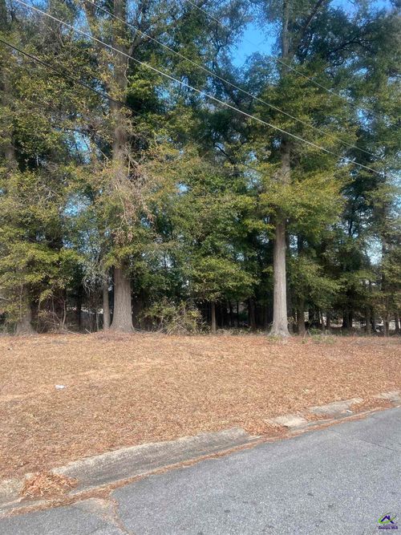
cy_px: 268
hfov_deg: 53.0
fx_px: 402
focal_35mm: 26
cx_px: 200
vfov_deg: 67.3
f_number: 1.5
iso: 50
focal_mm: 5.7
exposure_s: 1/591
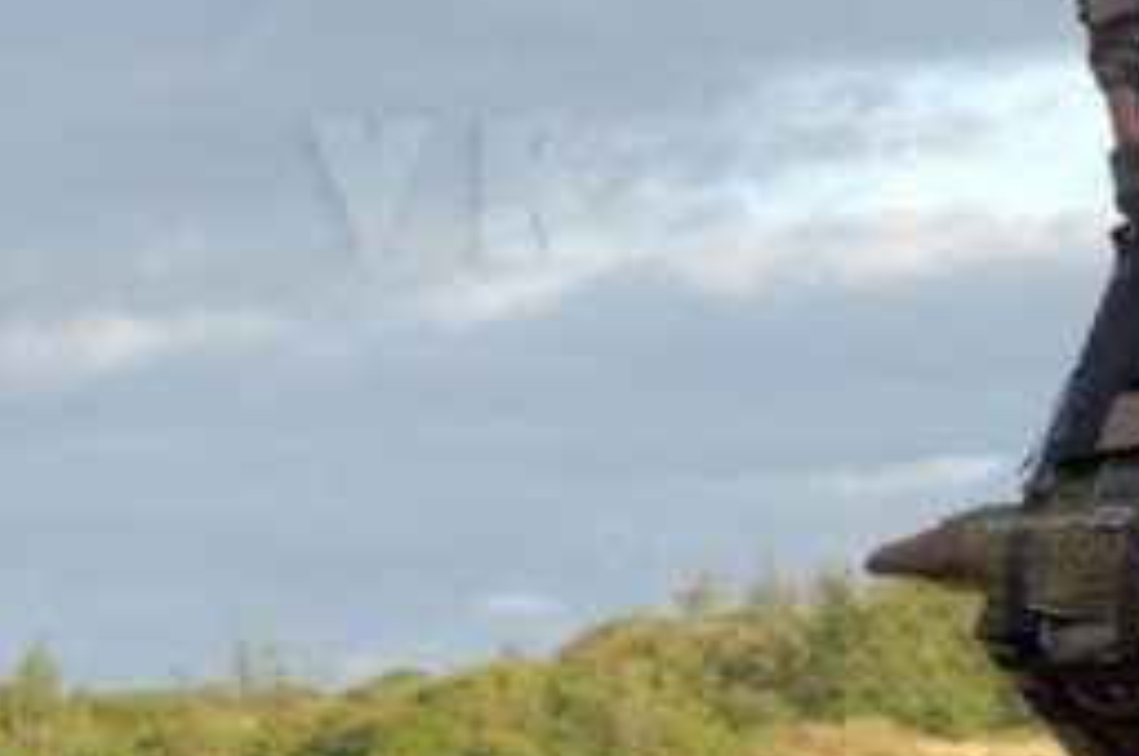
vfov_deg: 4.2
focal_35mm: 328
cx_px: 1272
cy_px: -351
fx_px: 10364
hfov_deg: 6.3
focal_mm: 70
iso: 800
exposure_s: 1/500
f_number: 8
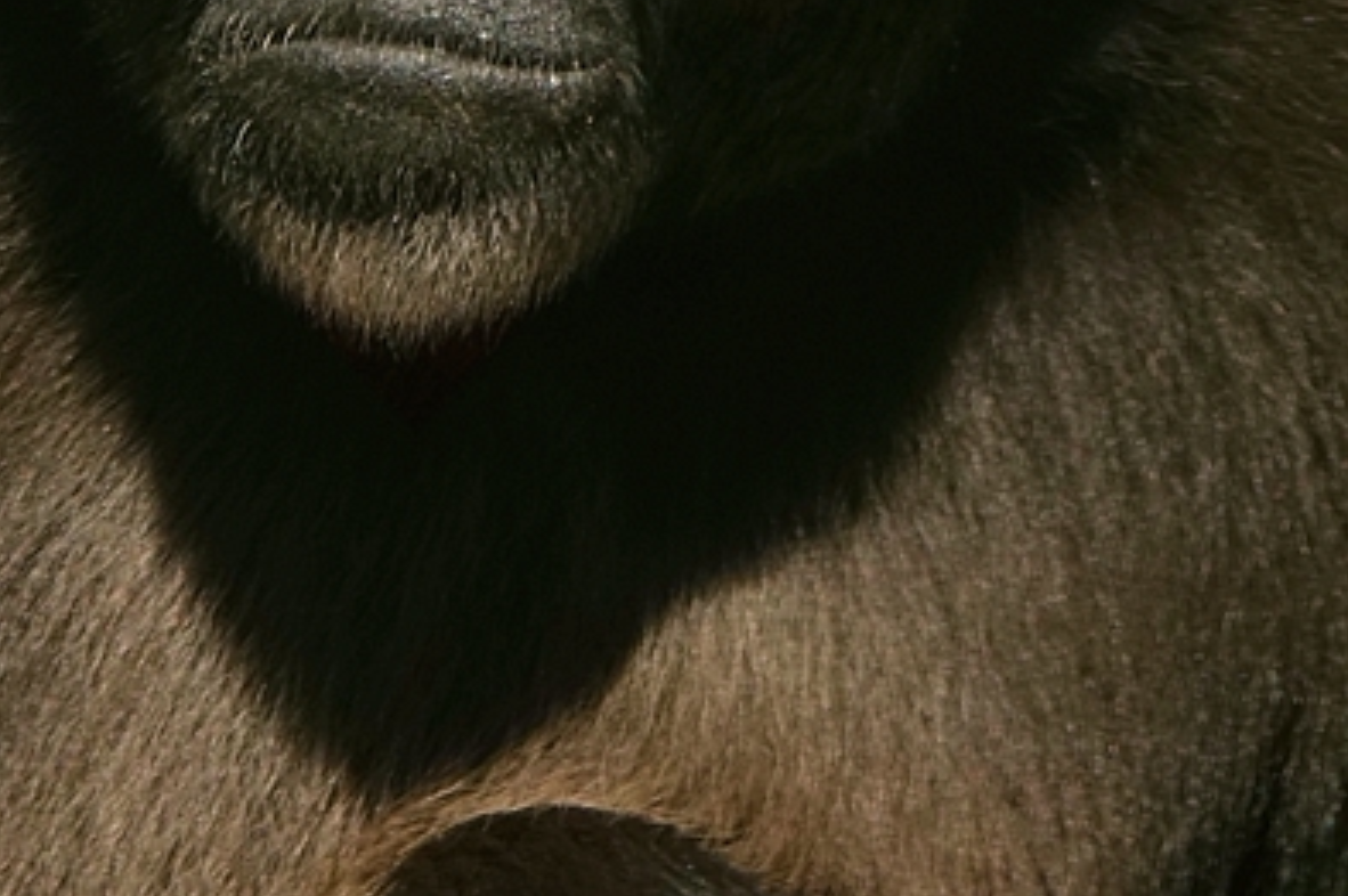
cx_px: 281
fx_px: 85562
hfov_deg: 0.9
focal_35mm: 2287
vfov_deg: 0.6
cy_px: 479
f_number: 4
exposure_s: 1/400
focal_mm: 220
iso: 100
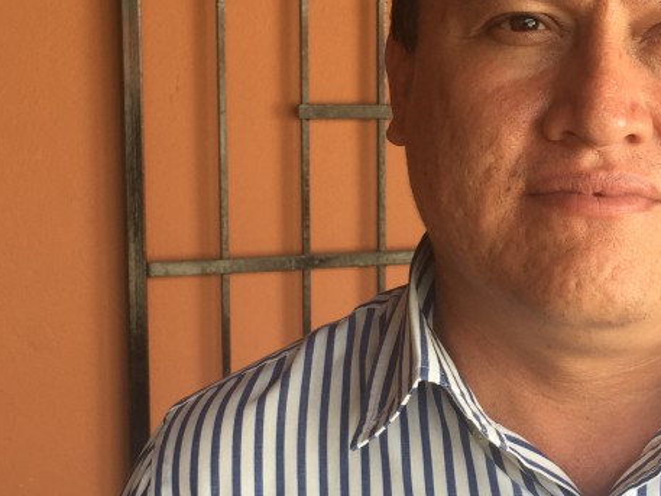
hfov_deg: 29.6
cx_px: 434
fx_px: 1242
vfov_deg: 22.6
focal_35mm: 65
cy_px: 218
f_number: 2.2
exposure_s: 1/120
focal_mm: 4.15
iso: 32
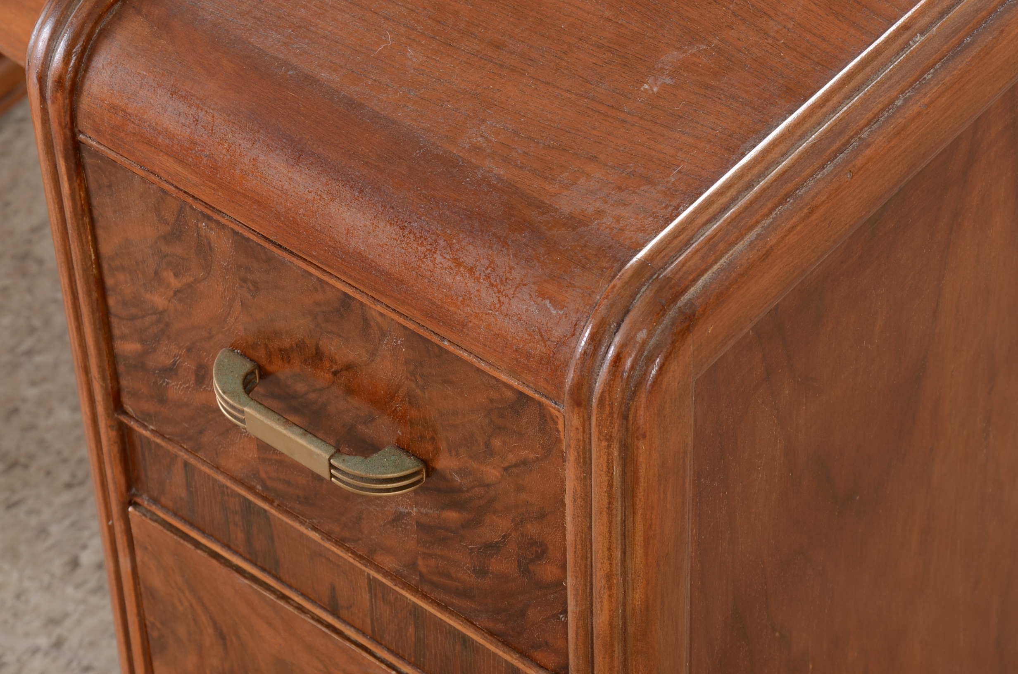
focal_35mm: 128
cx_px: 509
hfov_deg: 16.1
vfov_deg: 10.7
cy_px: 337
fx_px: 3598
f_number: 11
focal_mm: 85
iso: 125
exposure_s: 1/125
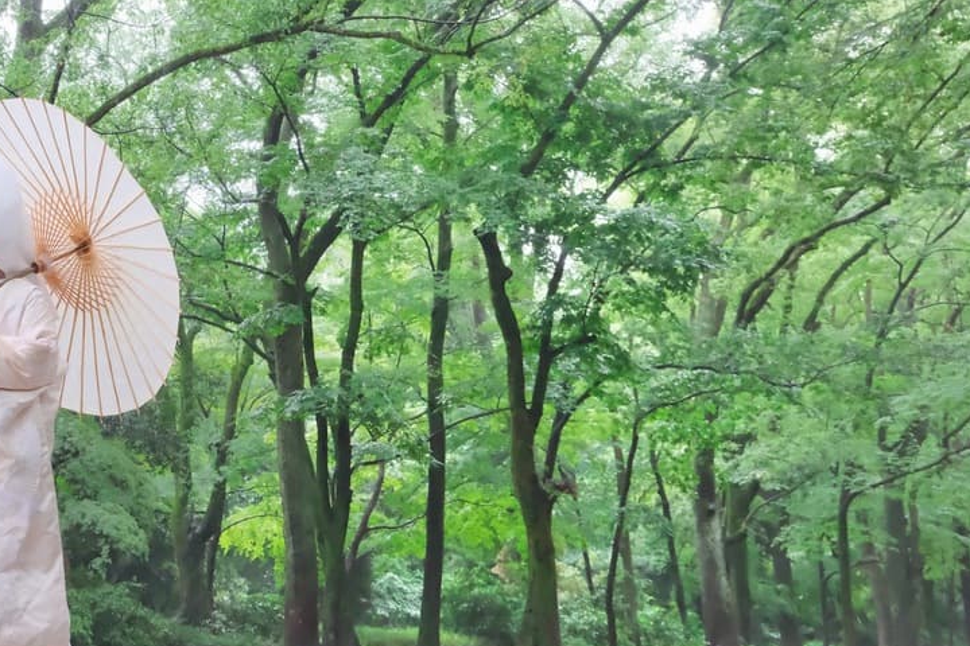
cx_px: 90
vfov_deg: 27.6
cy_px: 149
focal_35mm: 48
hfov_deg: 38.2
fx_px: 1293
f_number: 5
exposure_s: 1/60
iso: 3200
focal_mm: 16
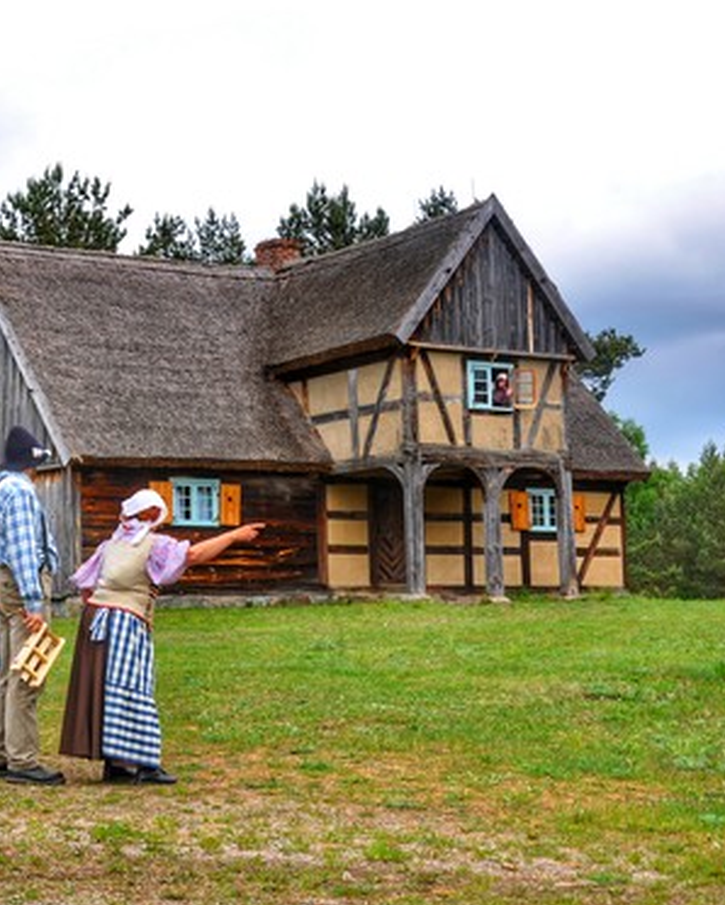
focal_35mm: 68
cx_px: 27
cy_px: 422
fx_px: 1822
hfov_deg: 21.8
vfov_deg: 27.9
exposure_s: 1/160
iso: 200
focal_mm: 30
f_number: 9
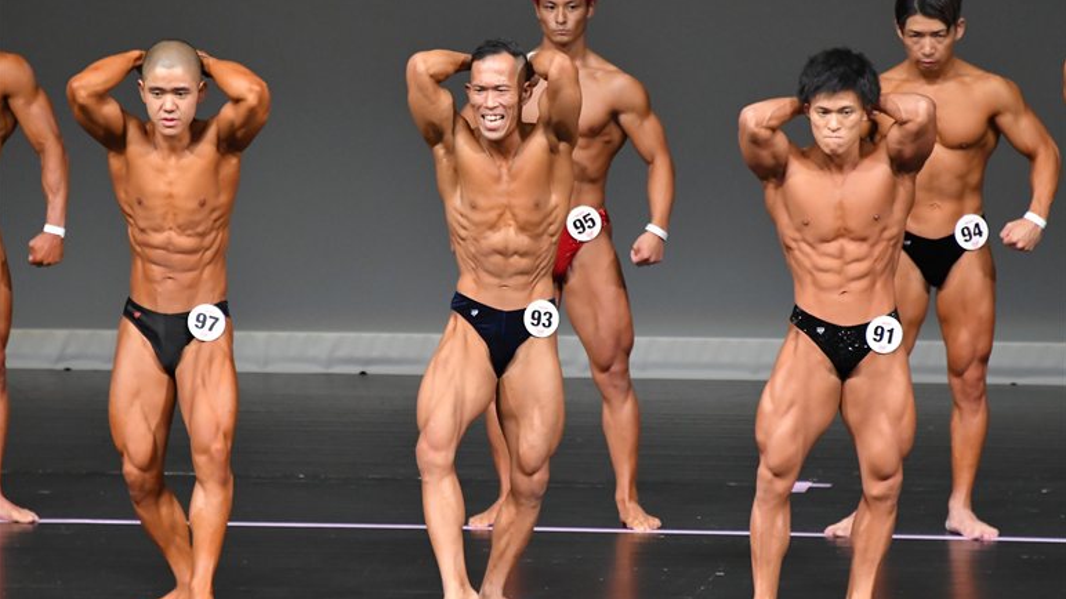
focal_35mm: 394
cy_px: 327
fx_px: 11135
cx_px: 532
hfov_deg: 5.5
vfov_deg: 3.1
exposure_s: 1/400
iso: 5000
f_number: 5.6
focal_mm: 250
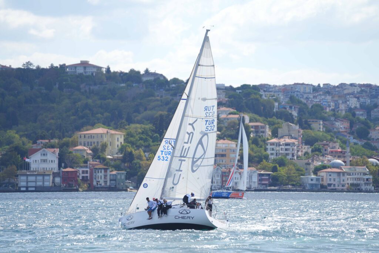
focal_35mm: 187
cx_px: 190
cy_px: 126
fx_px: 1969
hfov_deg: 11.0
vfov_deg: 7.3
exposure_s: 1/1250
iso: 100
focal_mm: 187
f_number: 2.8
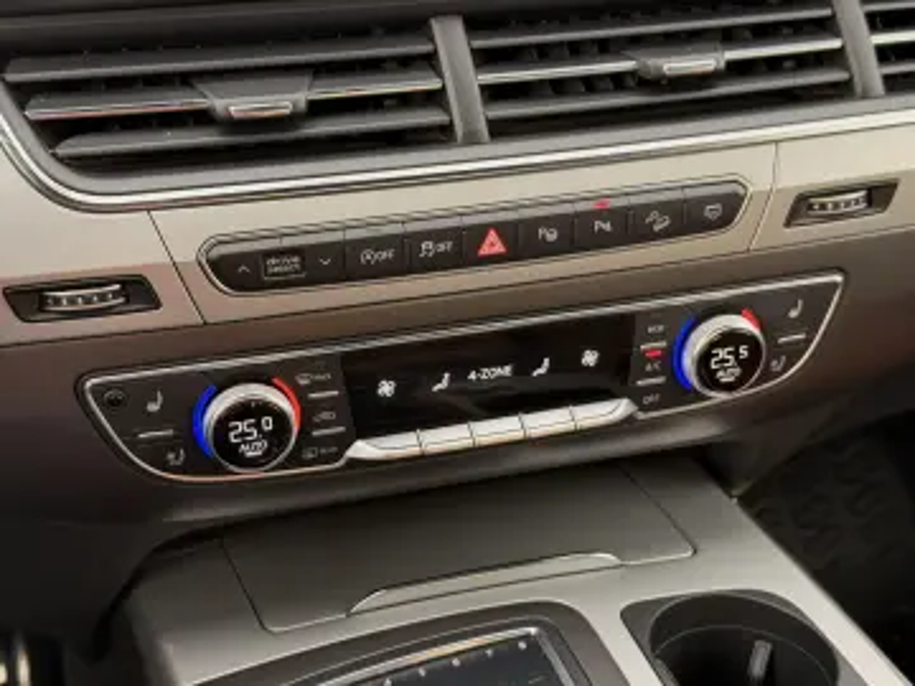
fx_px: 1269
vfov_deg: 30.3
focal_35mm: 48
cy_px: 343
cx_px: 458
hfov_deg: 39.7
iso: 100
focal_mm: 6.76
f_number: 1.78
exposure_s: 1/133
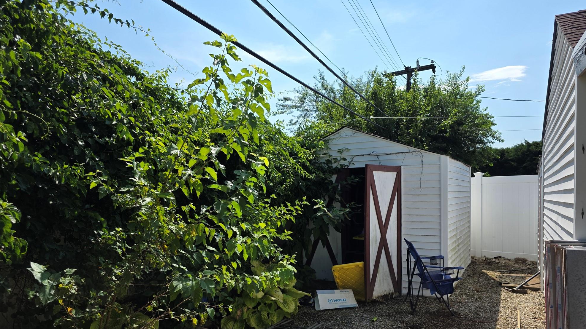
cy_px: 217
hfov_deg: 71.9
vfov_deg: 43.8
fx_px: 404
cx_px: 302
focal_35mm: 26
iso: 80
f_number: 1.7
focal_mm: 6.3
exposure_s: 1/7061
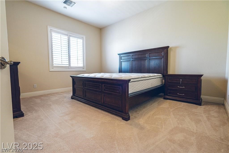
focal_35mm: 16
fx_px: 102
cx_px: 114
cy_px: 76
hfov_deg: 96.8
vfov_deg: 73.7
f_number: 5.6
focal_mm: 16
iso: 400
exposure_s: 1/400
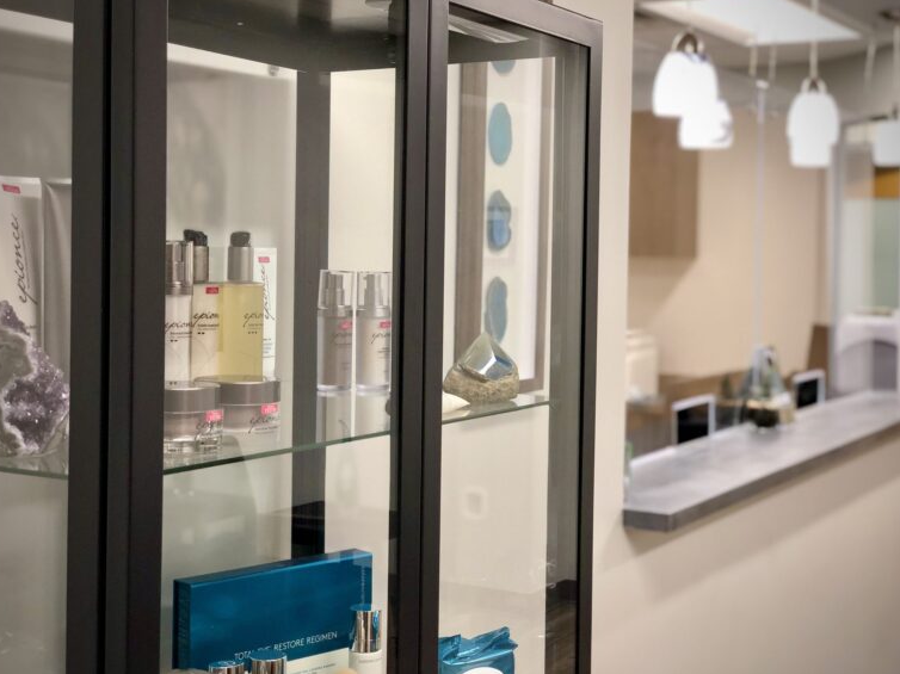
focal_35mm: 53
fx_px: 1378
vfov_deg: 27.5
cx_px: 443
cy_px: 334
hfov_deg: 36.2
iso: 100
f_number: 2.4
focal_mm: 6
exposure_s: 1/60
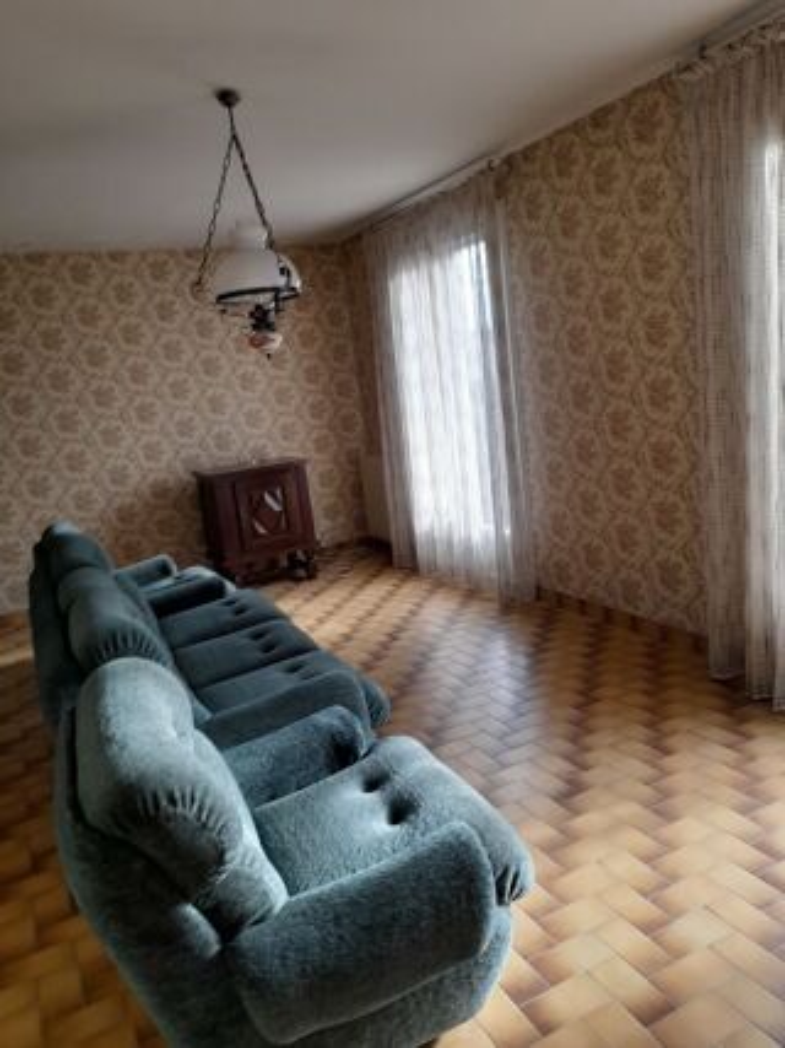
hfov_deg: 54.9
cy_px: 524
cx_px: 392
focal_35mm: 25
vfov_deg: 69.4
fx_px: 756
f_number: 2
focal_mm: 4.6
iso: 50
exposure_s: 1/50
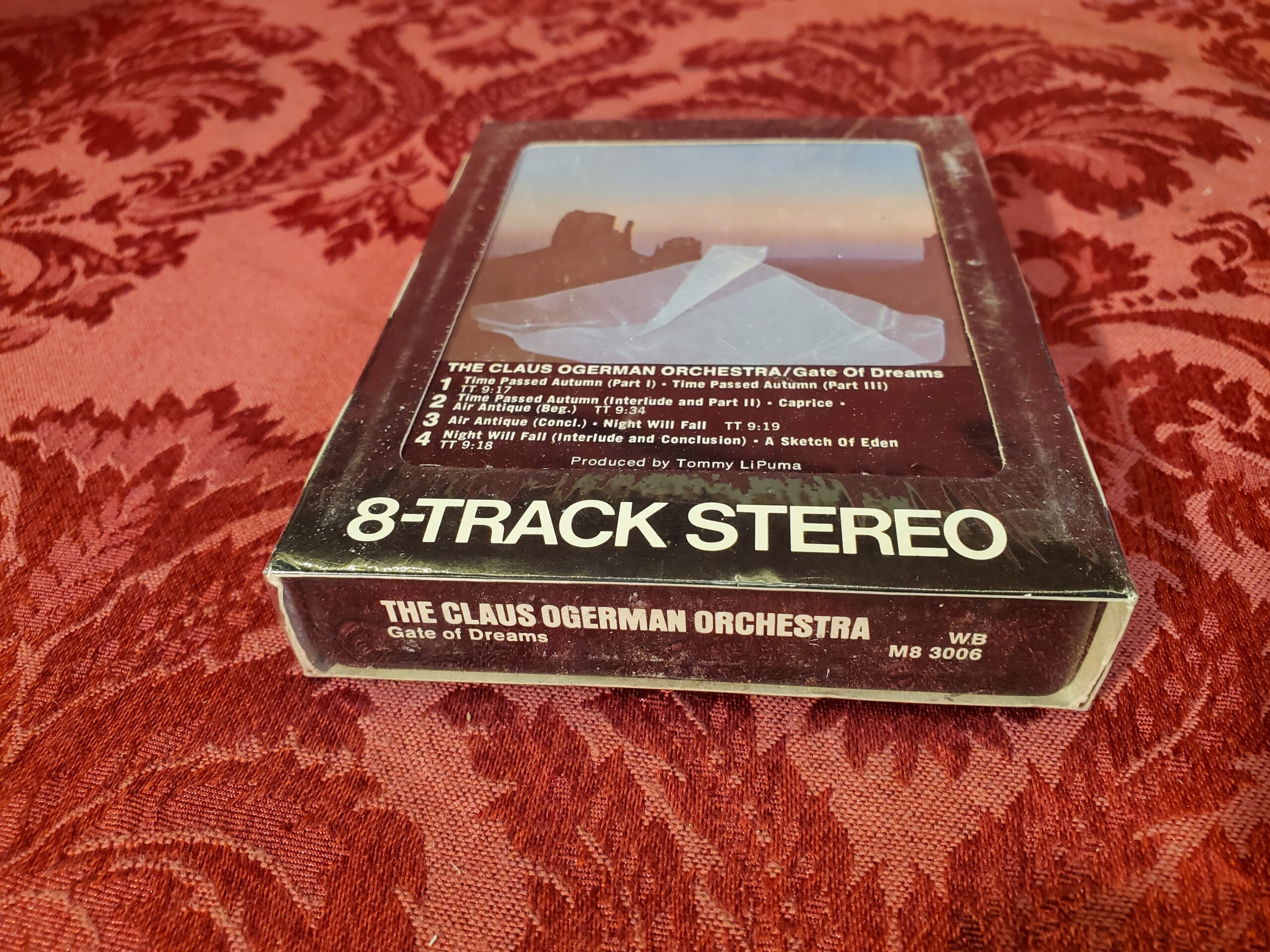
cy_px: 476
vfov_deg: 53.1
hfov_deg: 67.3
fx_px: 954
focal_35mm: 26
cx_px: 635
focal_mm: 4.3
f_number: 2.4
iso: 200
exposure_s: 1/120
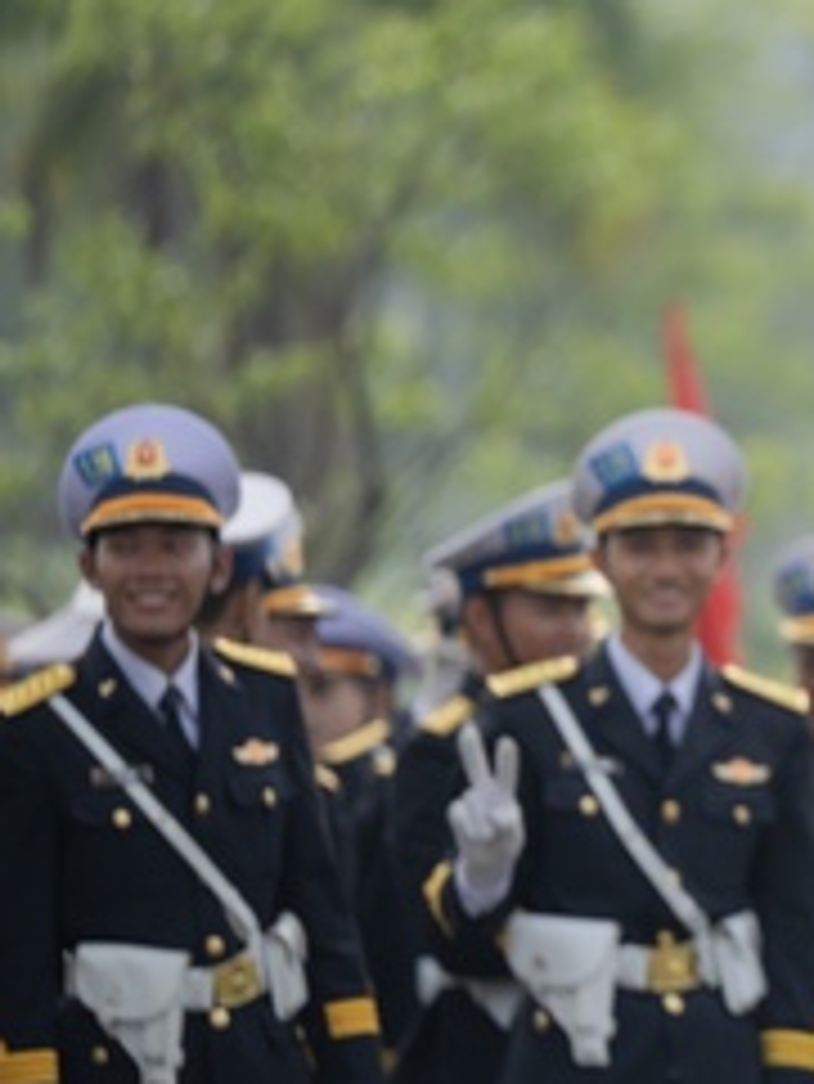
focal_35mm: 510
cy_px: 506
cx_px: 1403
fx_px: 15976
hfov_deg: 2.9
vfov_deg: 3.9
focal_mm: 200
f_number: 2.8
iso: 250
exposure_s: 1/640
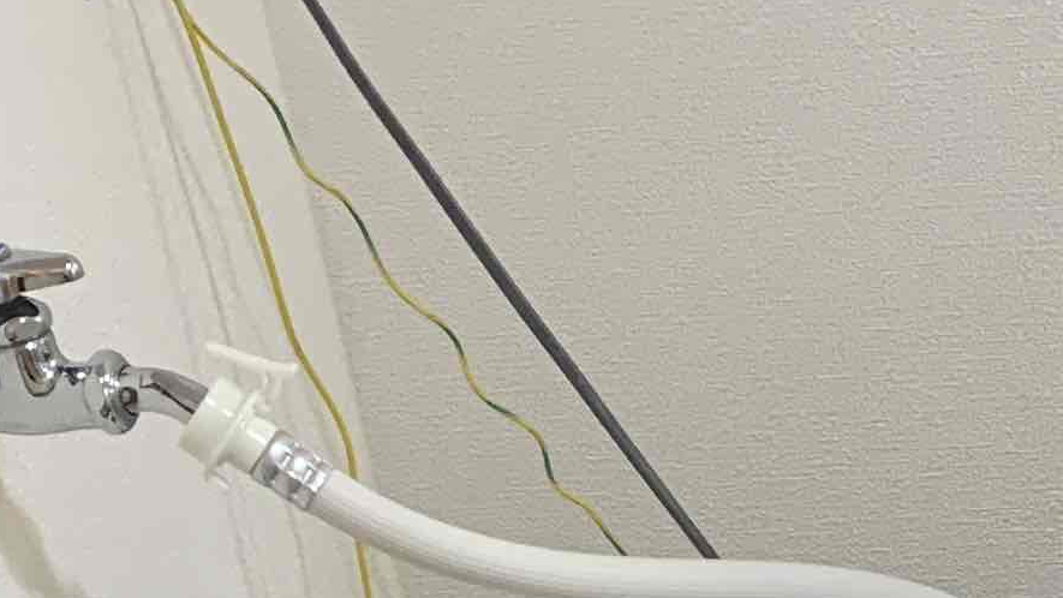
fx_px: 3636
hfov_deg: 16.0
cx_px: 1236
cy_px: 1286
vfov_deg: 8.8
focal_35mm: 129
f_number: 1.8
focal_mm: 4.25
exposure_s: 1/60
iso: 250
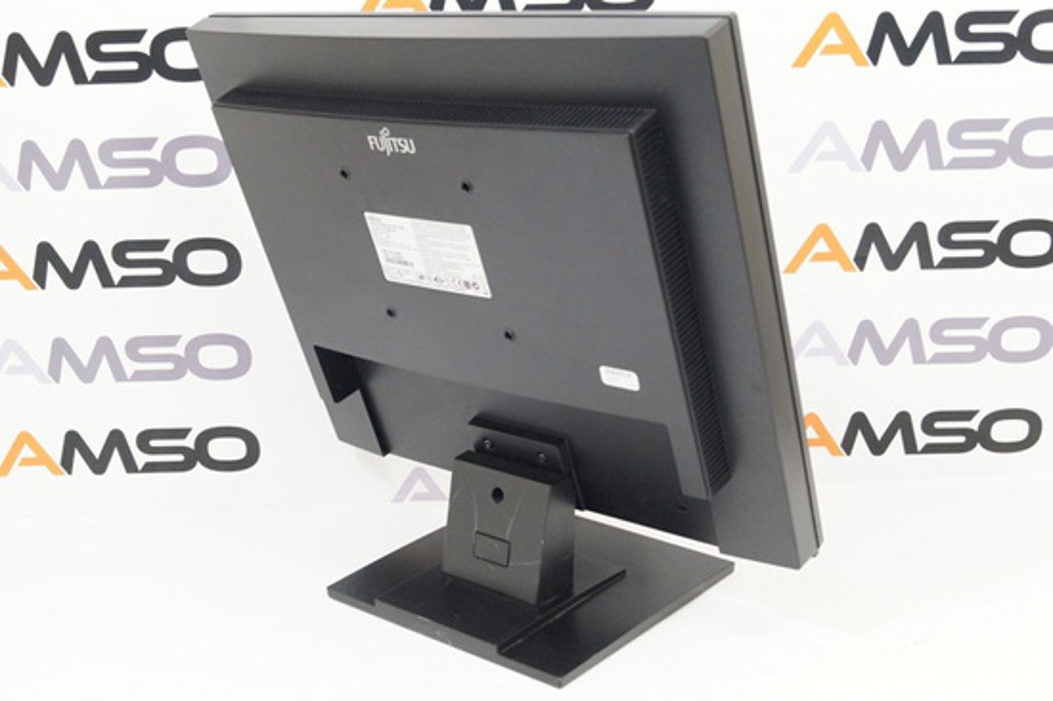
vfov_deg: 29.8
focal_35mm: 45
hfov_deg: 43.6
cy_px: 350
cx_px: 526
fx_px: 1315
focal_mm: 30
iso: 3200
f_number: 9
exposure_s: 1/40
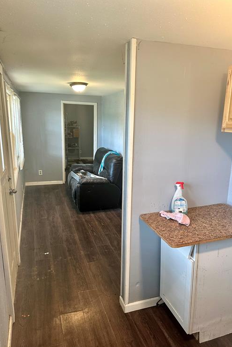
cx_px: 120
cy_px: 180
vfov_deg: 69.3
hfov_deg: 49.6
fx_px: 251
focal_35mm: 26
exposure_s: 1/60
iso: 160
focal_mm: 6.86
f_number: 1.78
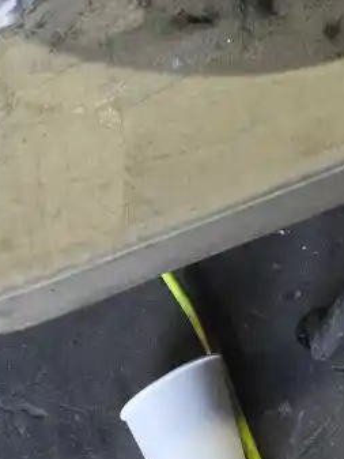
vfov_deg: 18.1
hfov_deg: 14.9
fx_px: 1205
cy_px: -313
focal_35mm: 91
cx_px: 533
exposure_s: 1/120
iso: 200
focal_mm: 5.4
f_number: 1.8
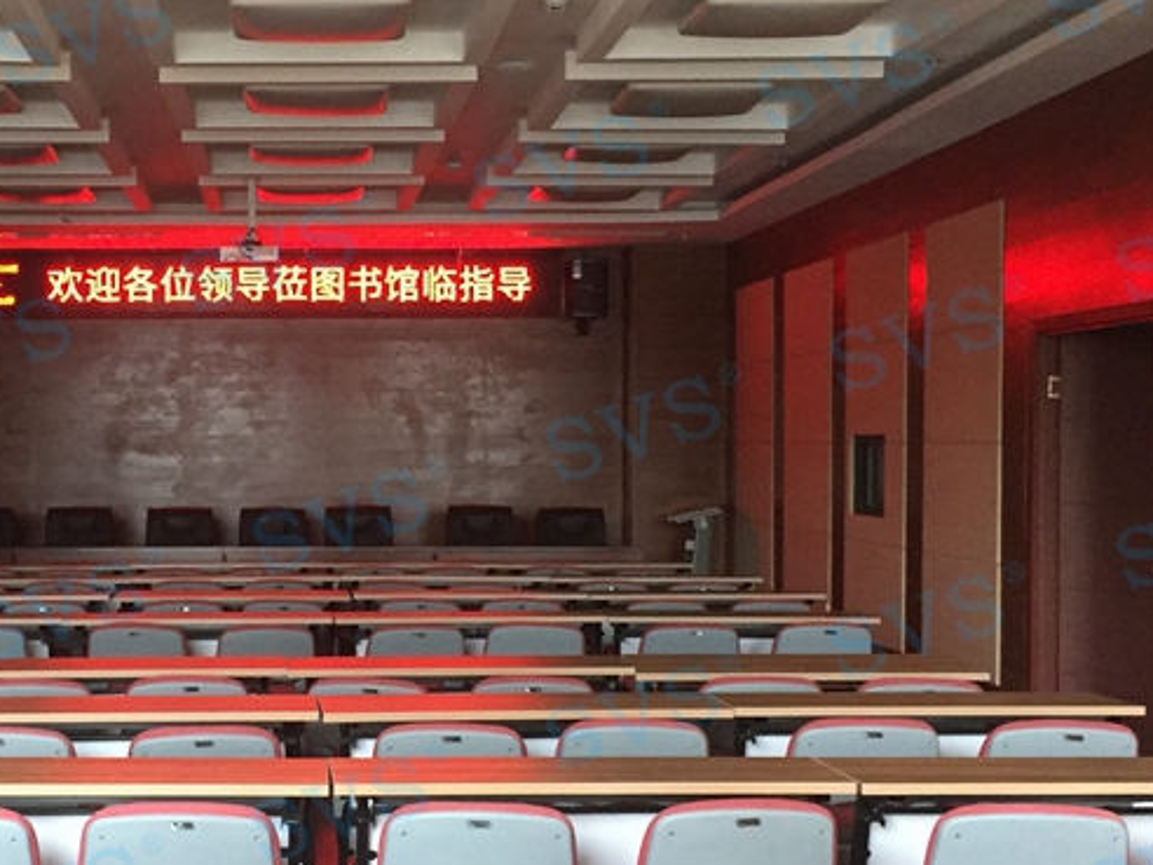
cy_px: 483
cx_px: 312
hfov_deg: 32.2
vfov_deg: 24.8
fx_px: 1965
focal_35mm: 59
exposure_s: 1/17
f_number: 2.2
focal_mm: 4.15
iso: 250
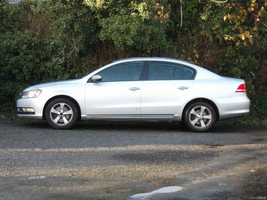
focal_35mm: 108
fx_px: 833
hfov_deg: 18.2
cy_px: 100
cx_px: 134
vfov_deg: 13.7
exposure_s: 1/43
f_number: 6.6
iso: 200
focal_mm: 19.6
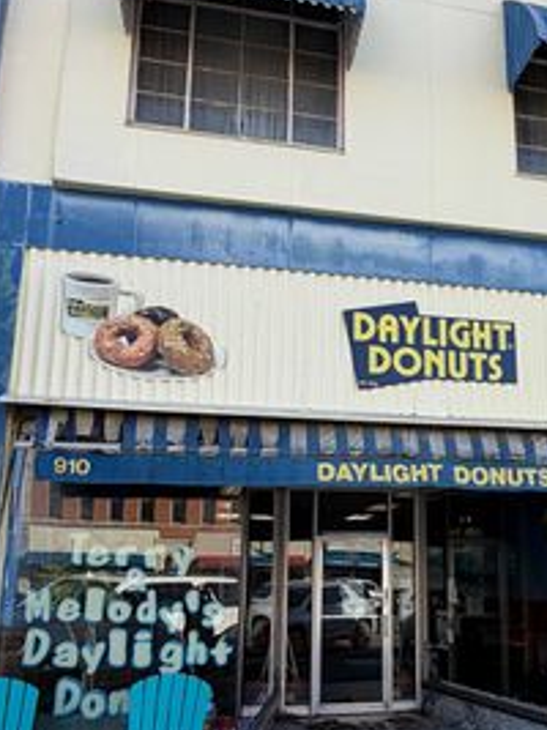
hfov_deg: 40.0
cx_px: 383
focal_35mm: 35
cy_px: 436
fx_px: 738
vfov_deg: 52.3
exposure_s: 1/502
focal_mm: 2.22
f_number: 2.2
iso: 40
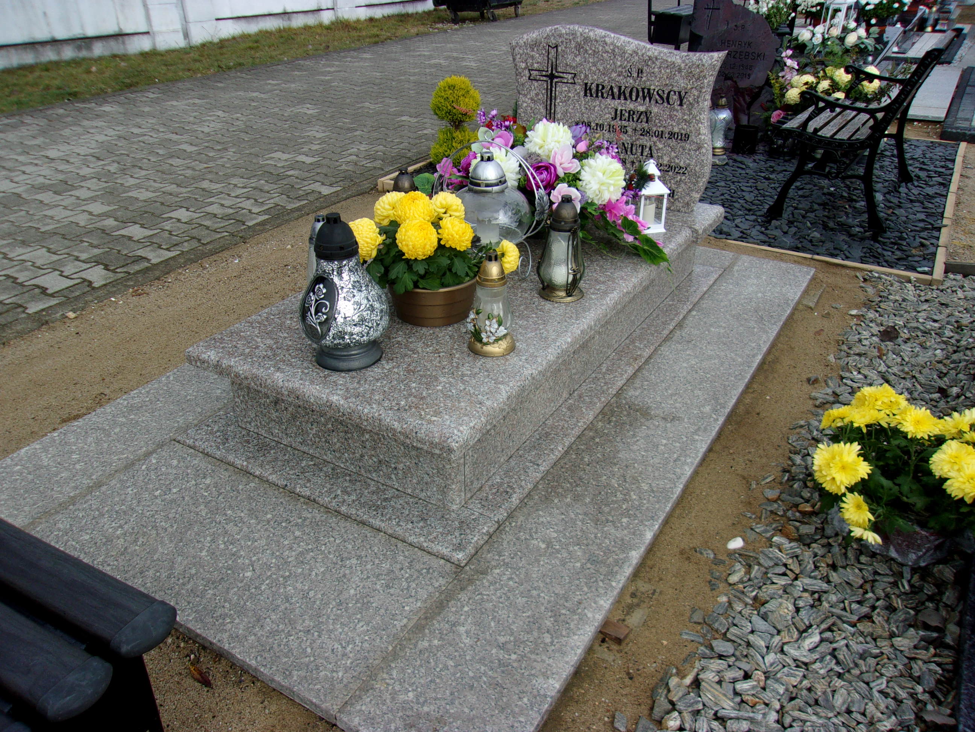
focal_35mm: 27
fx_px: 760
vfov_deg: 51.4
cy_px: 366
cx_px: 488
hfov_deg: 65.3
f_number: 3
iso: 80
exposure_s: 1/400
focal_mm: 4.9
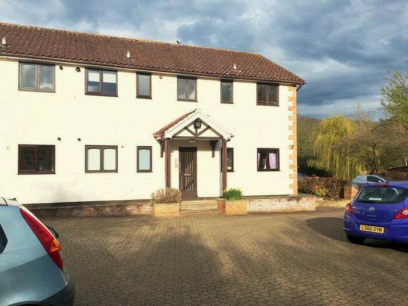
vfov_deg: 48.2
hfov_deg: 61.7
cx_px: 204
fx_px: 342
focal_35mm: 29
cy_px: 153
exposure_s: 1/3344
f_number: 2.2
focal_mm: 4.15
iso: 25
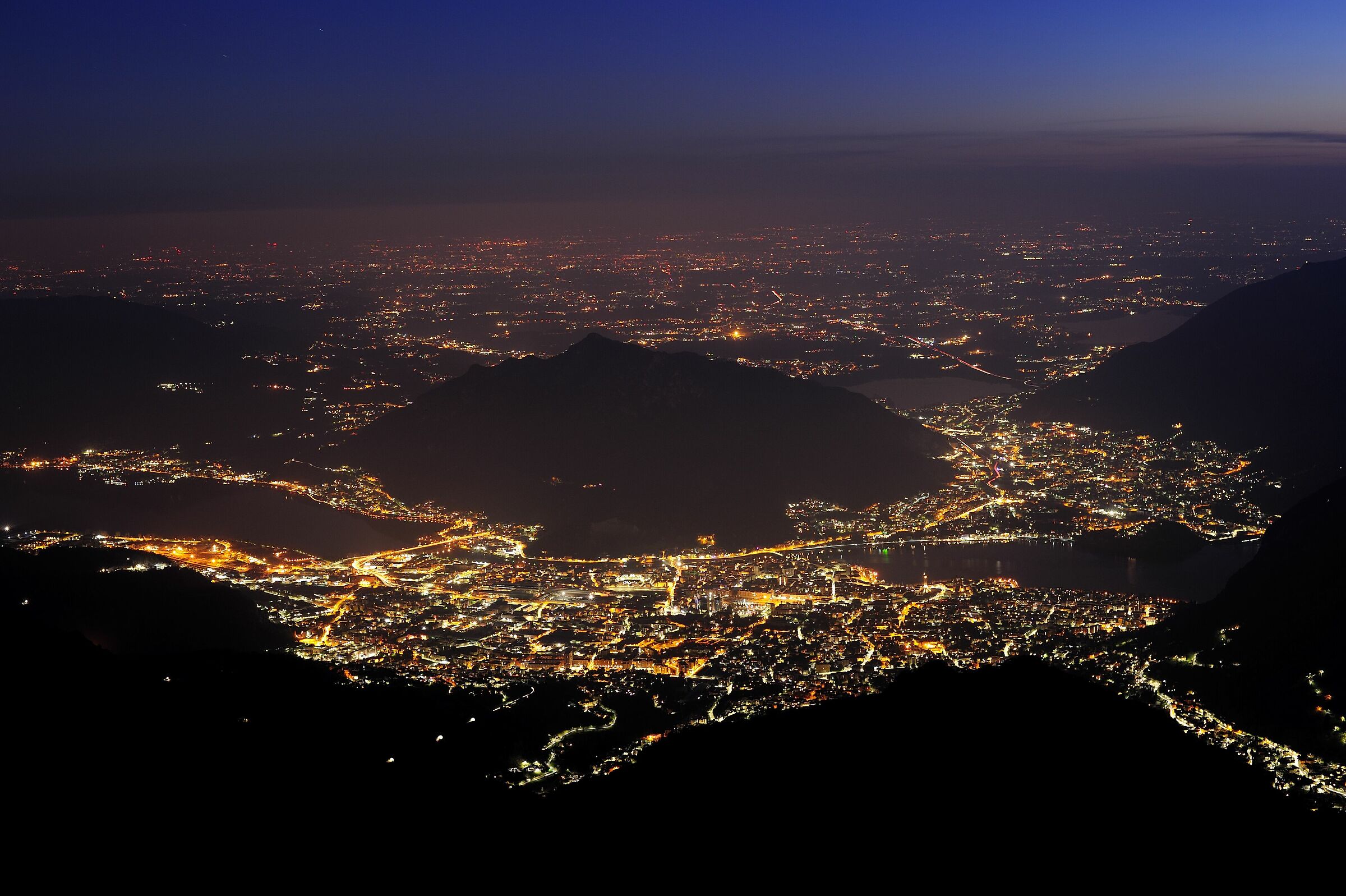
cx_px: 673
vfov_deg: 27.0
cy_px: 448
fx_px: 1868
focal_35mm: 50
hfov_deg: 39.6
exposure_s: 25
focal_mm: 50
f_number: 6.3
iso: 200
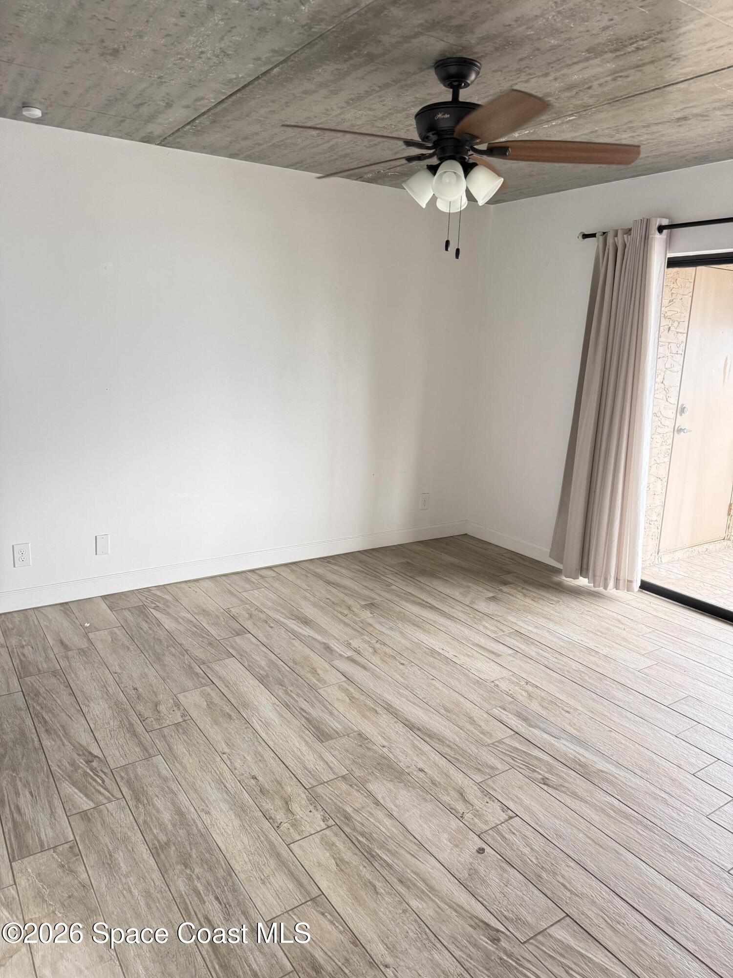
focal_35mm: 24
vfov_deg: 71.6
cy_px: 489
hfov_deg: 56.8
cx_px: 366
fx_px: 678
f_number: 1.78
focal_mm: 6.76
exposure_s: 1/121
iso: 200
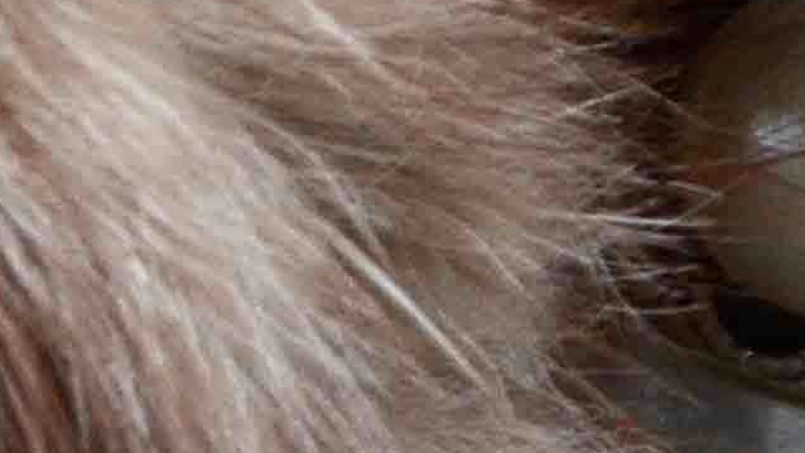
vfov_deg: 1.0
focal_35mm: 1271
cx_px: 900
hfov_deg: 1.7
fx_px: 27133
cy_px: 64
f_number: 11
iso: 200
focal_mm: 105
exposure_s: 1/125
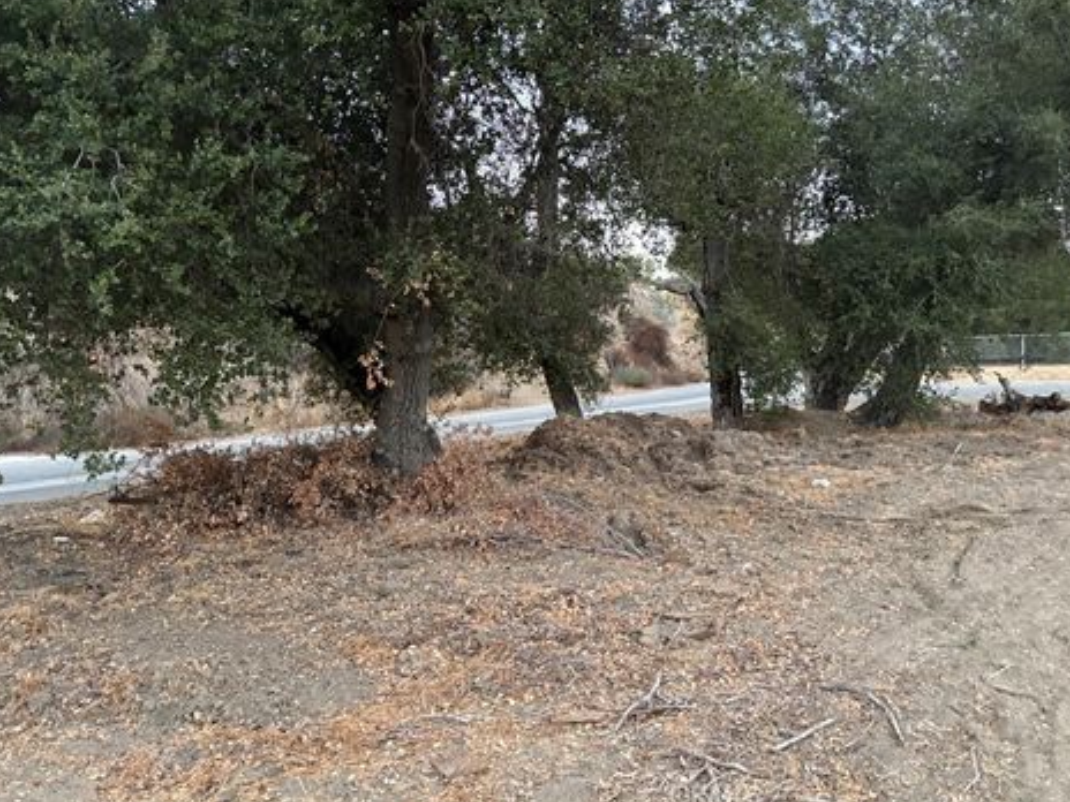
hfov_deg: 63.4
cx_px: 565
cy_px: 379
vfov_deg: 49.7
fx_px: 865
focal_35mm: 28
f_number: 1.6
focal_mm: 5.96
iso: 640
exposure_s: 1/40
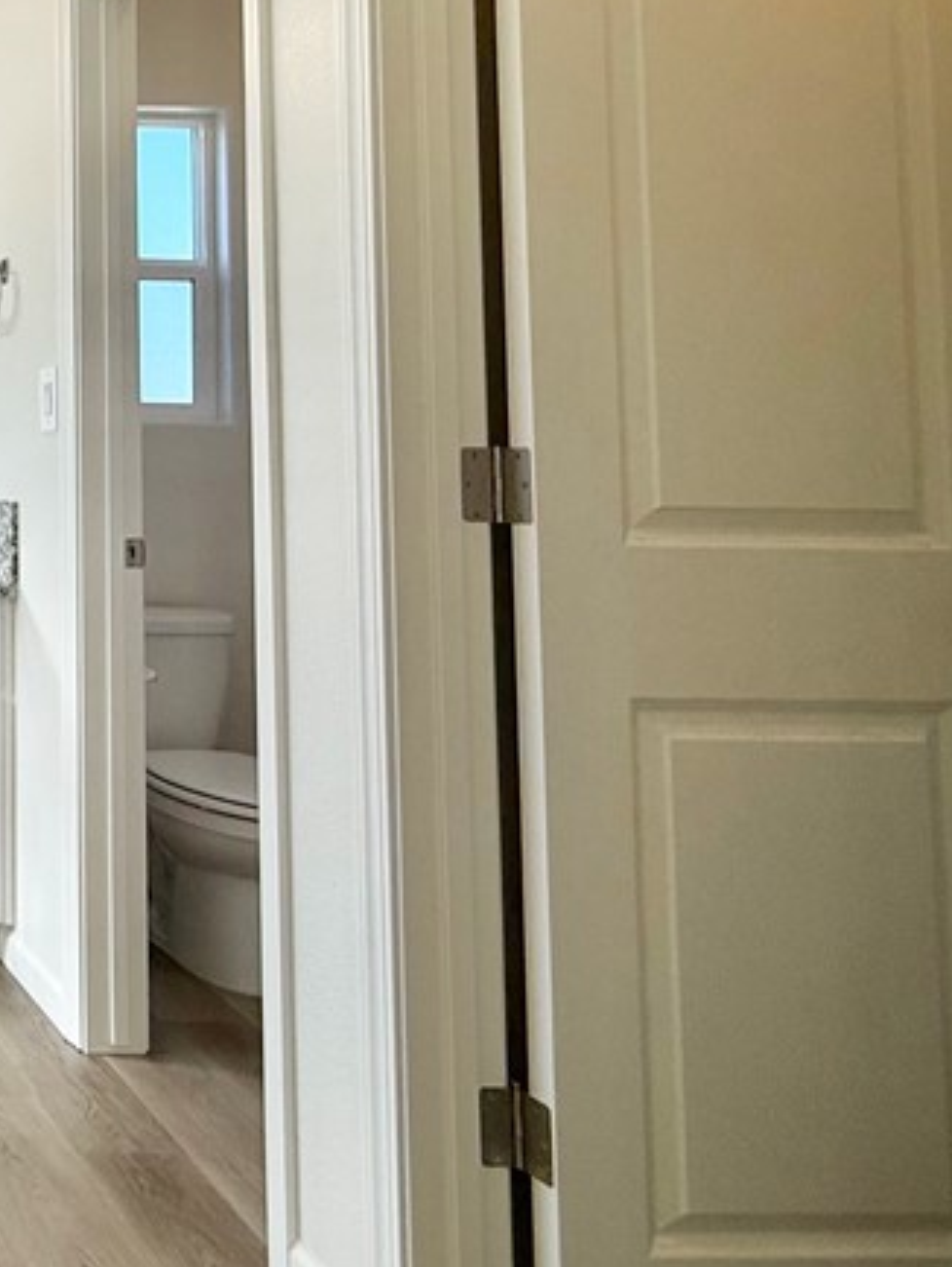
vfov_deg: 53.8
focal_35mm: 33
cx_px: -391
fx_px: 1209
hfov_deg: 30.1
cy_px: 385
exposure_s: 1/383
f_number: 2.2
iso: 64
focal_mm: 2.22
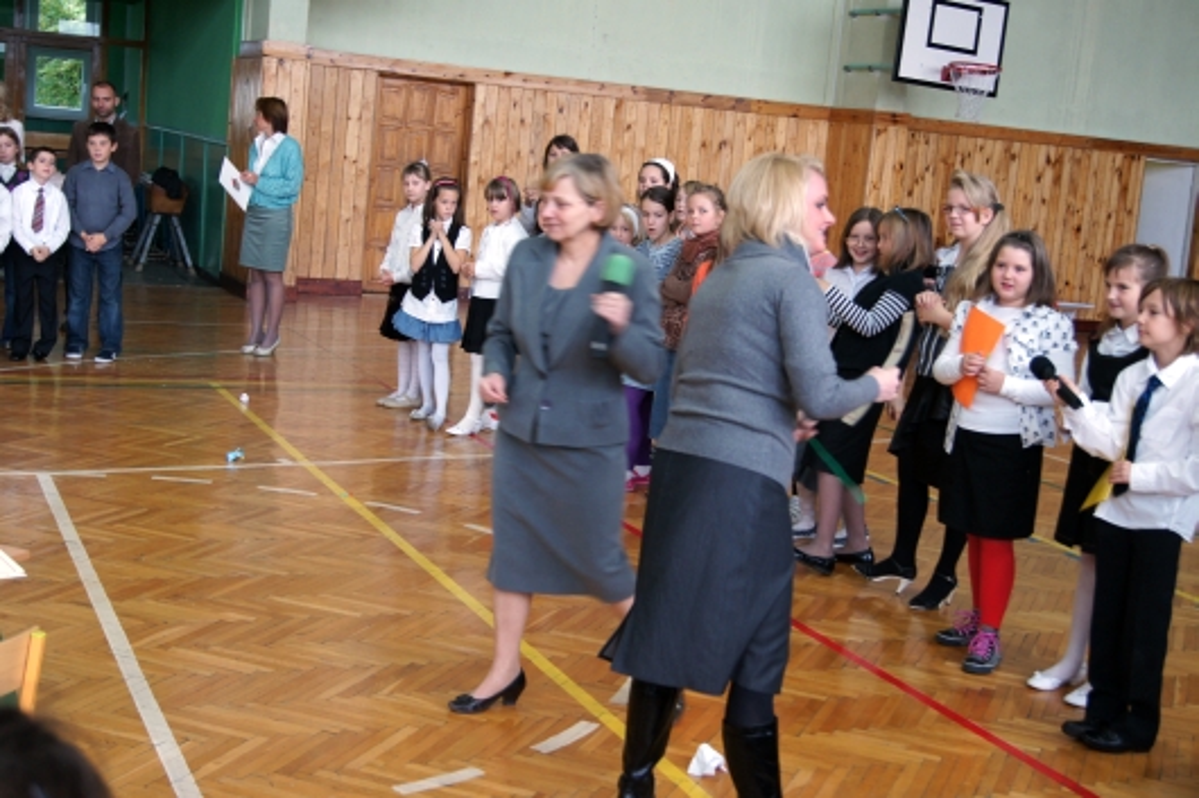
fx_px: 1498
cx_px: 600
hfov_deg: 43.6
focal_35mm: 45
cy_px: 399
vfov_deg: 29.8
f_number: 4.5
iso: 400
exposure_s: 1/60
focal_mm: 30
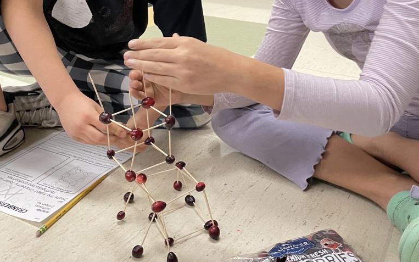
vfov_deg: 34.1
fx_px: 423
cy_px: 85
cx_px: 209
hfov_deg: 52.7
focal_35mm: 37
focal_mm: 4.2
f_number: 1.6
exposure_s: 1/60
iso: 320
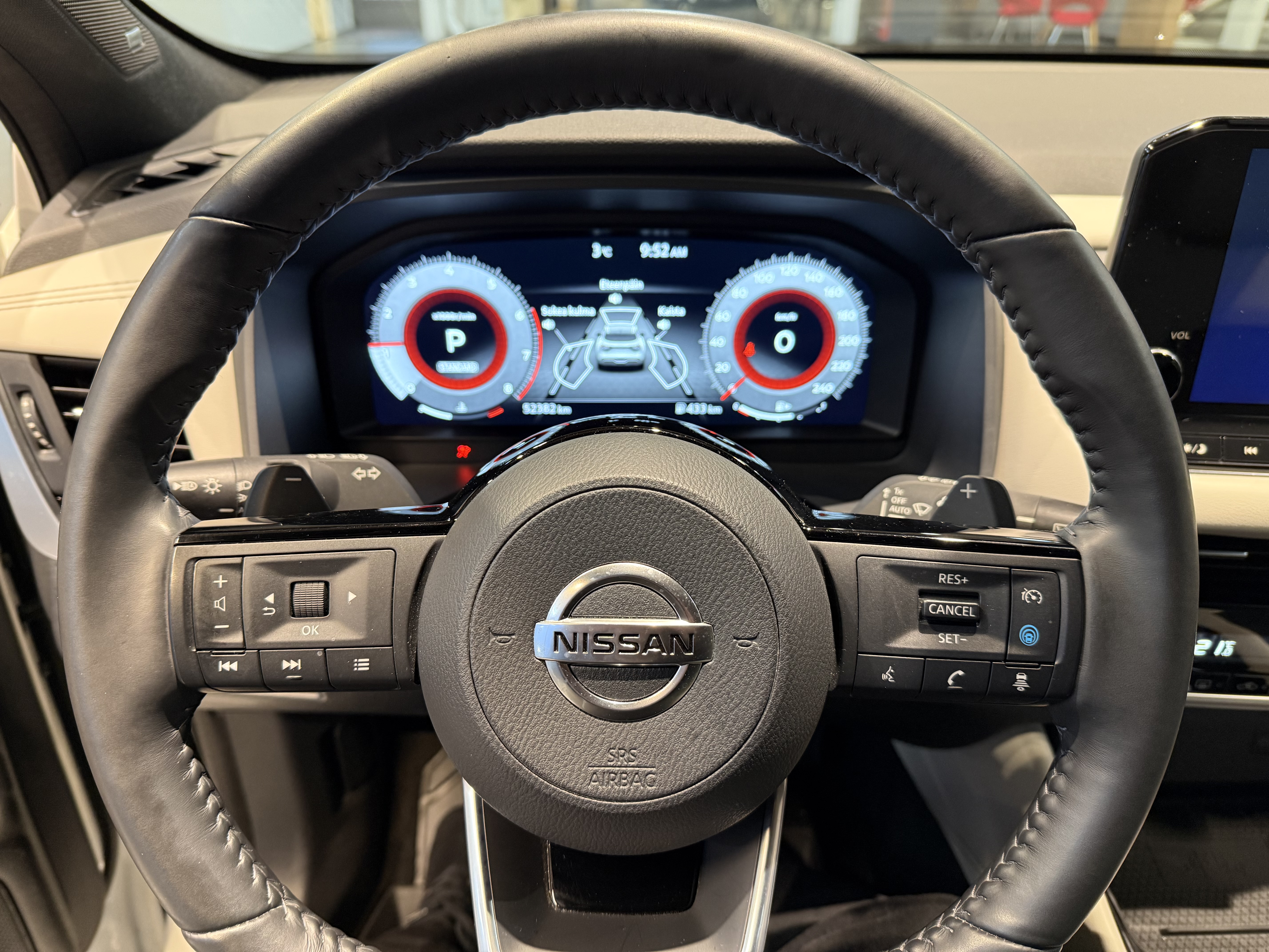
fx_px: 880
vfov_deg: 56.8
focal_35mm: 24
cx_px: 634
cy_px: 476
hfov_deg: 71.6
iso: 320
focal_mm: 6.76
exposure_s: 1/50
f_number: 1.78
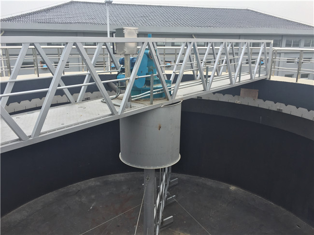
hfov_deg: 61.7
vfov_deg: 48.2
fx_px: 263
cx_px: 157
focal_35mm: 29
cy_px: 118
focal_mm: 4.15
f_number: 2.2
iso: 32
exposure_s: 1/1041
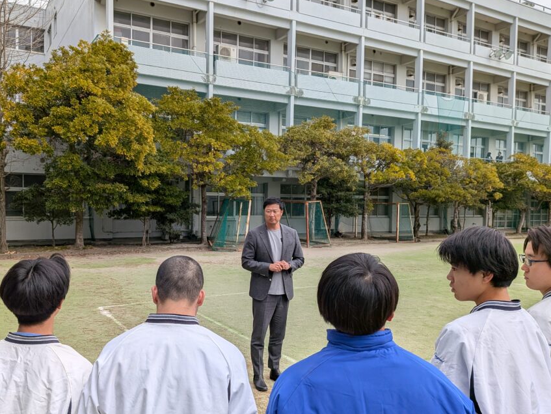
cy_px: 223
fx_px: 462
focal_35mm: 29
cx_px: 239
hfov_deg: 61.4
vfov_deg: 48.2
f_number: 1.7
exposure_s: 1/794
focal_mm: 4.53
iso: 28
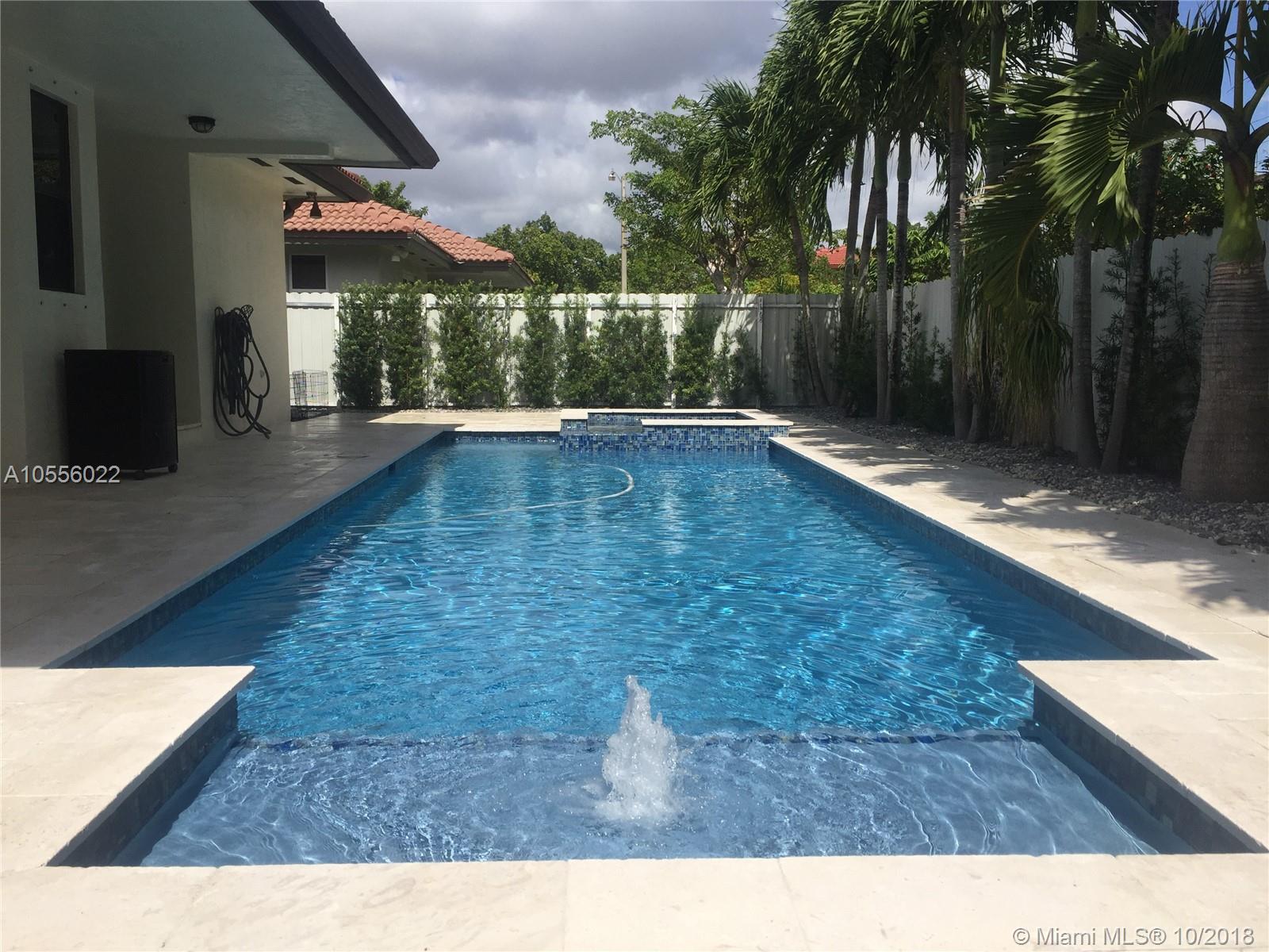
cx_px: 634
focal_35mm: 29
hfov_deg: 61.7
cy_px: 476
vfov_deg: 48.2
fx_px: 1063
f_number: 2.2
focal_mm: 4.15
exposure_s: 1/3597
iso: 32
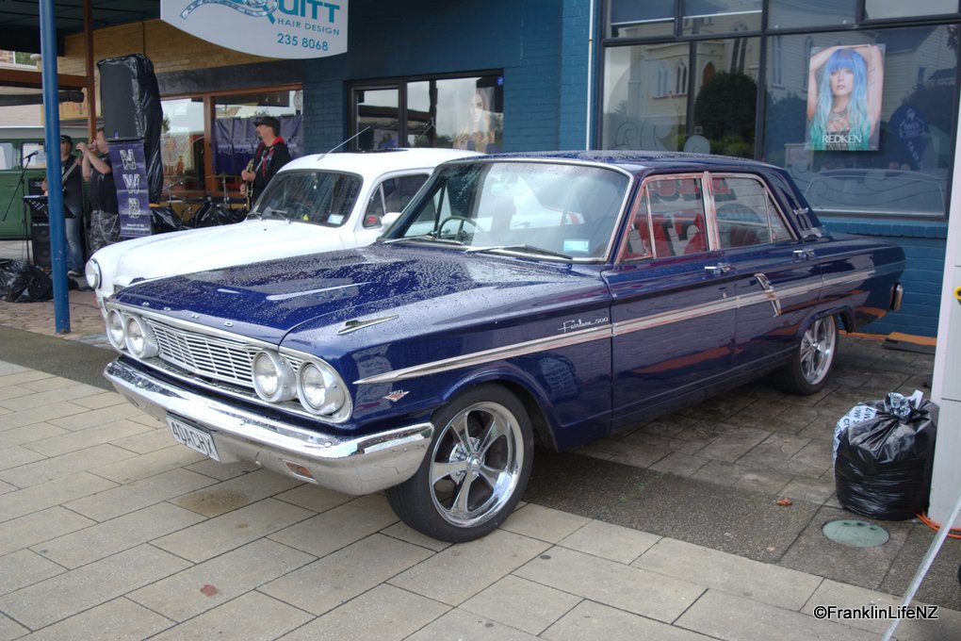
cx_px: 480
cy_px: 320
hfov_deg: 55.1
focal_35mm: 34
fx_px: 921
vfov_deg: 38.4
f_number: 4.5
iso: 100
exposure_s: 1/160
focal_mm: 23
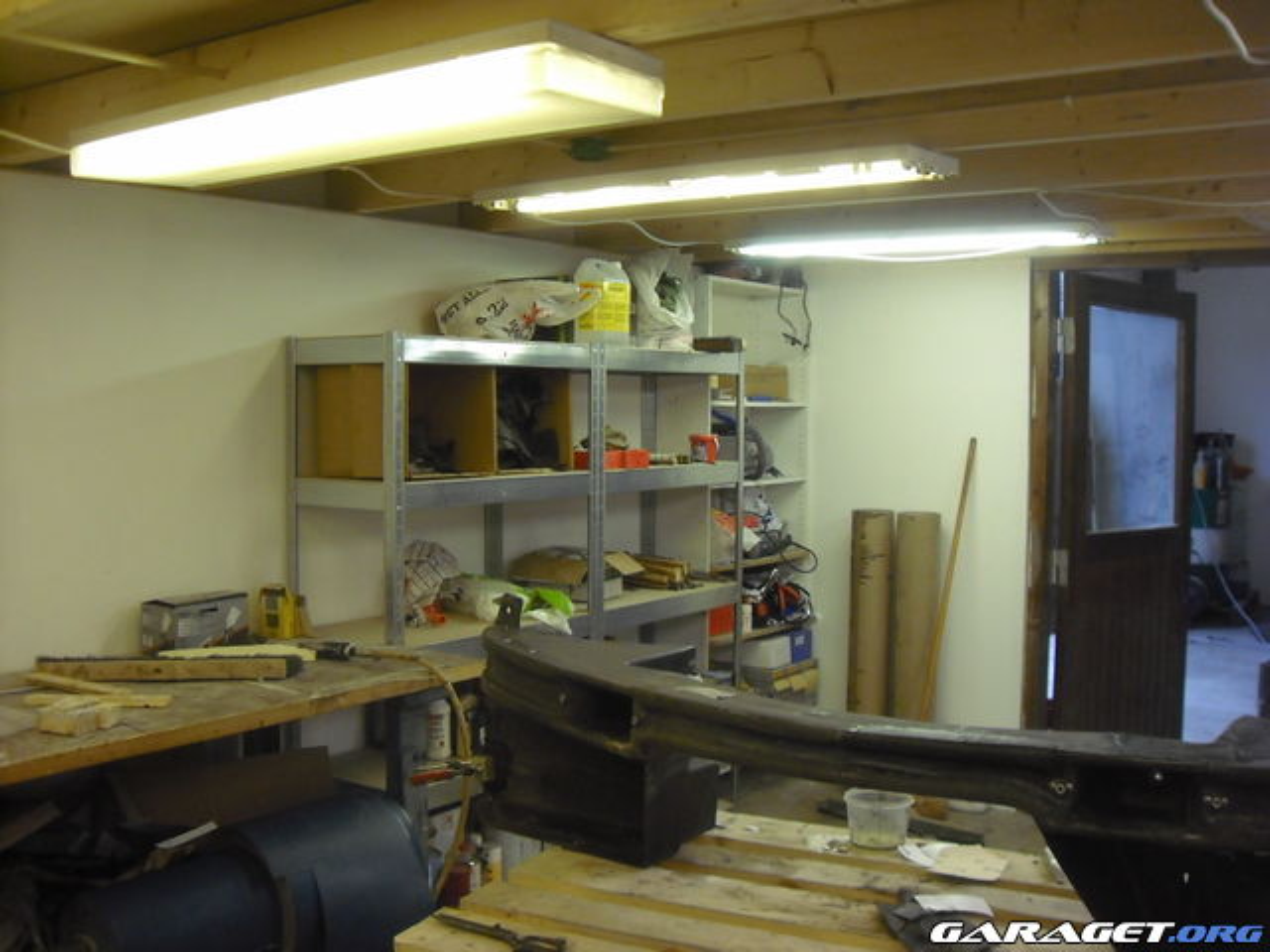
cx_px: 635
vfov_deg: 38.7
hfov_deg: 50.1
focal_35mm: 37
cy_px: 476
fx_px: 1357
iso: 320
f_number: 2.7
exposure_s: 1/60
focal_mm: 6.2
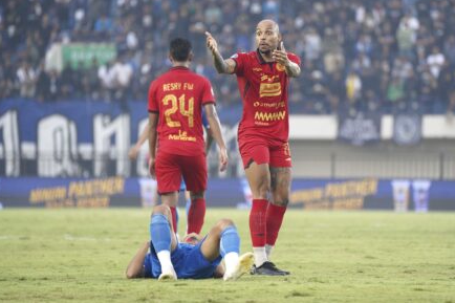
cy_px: 154
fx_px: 5243
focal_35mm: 415
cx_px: 230
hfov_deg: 5.0
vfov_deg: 3.3
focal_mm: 400
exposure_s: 1/1000
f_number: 5.6
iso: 4000
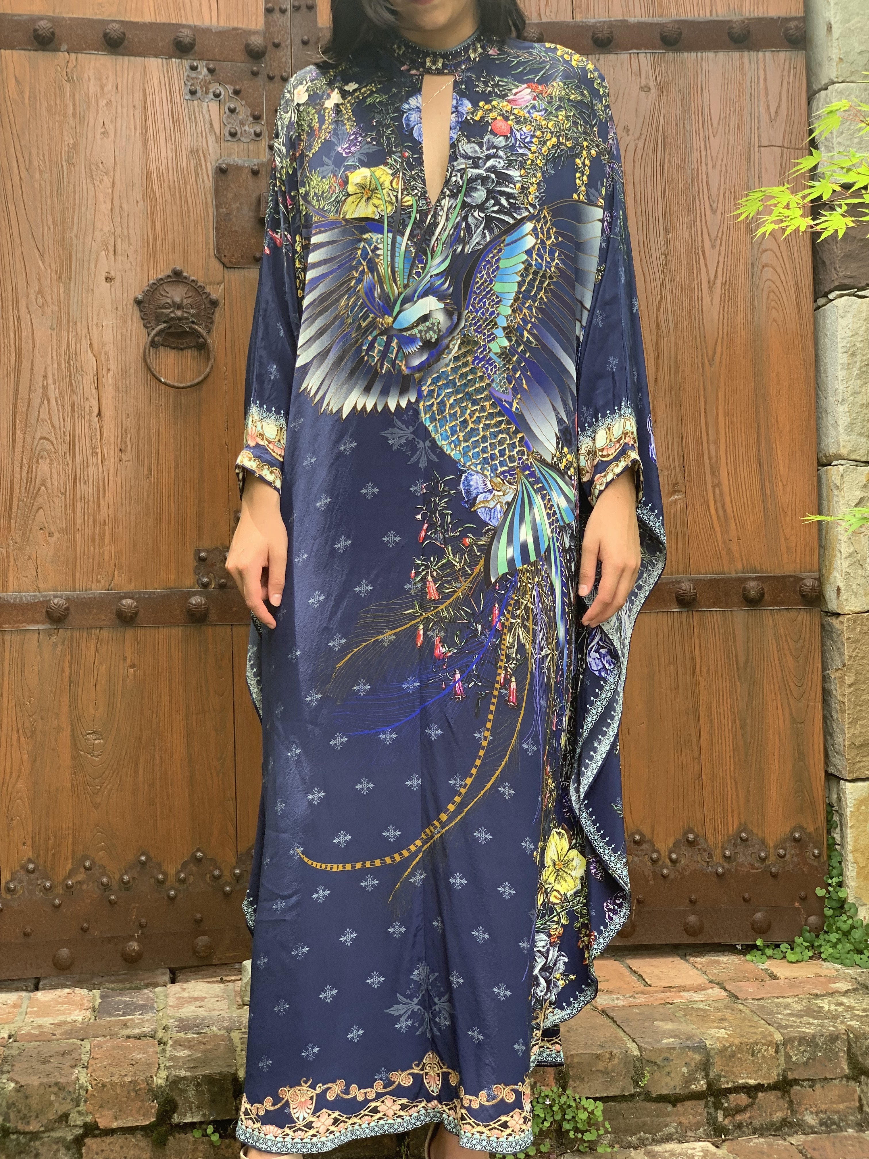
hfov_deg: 28.0
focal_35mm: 52
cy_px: 580
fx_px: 1741
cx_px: 434
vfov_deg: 36.8
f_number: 2.4
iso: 25
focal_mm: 6
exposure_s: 1/122
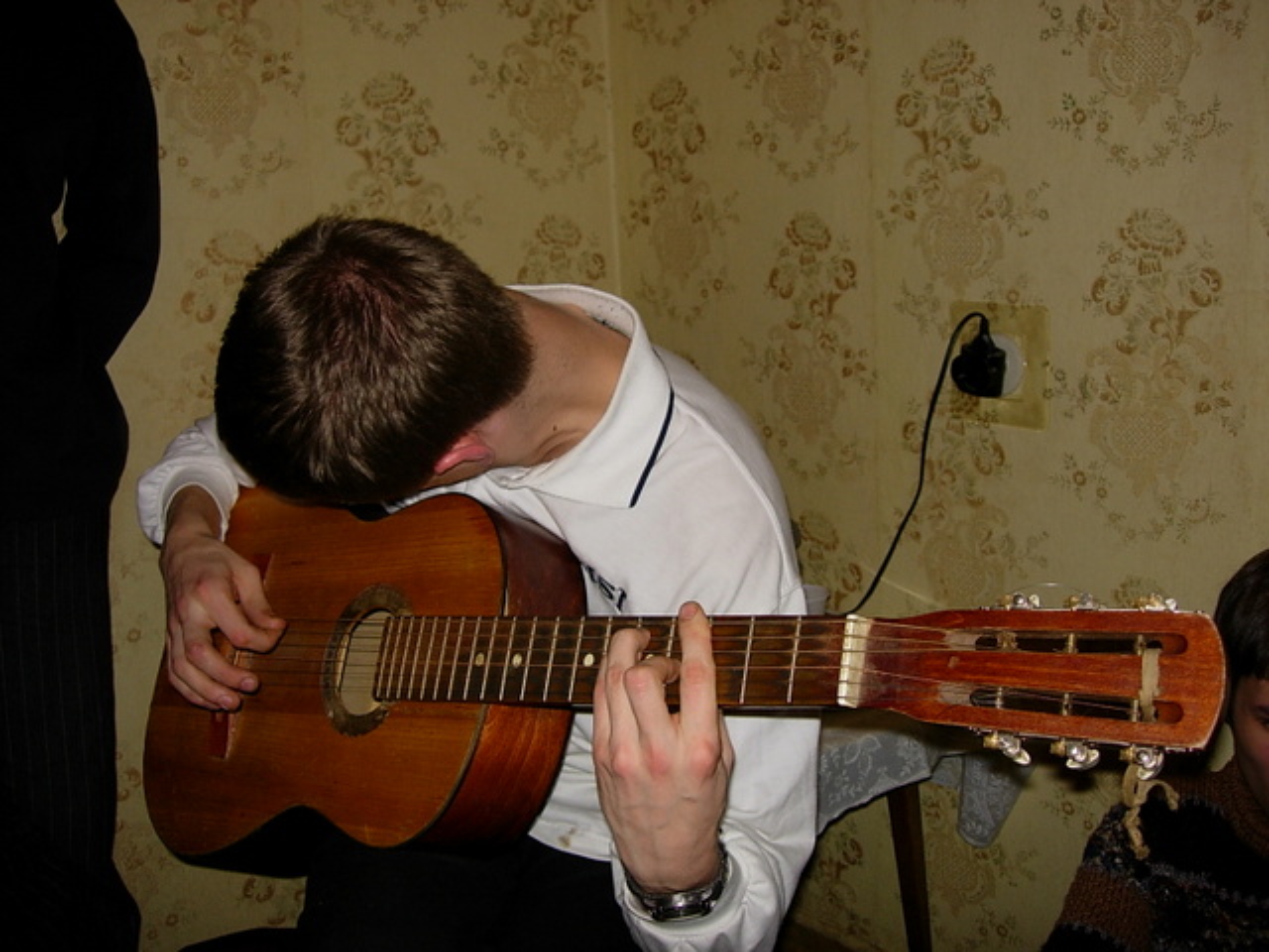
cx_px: 634
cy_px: 476
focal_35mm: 38
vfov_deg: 37.7
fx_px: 1393
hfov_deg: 49.0
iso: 79
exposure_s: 1/64
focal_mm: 7.8
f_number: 2.8
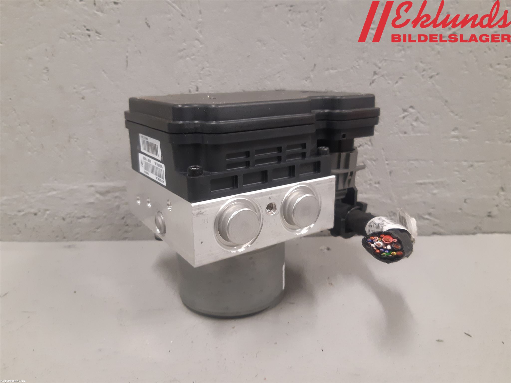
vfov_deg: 53.1
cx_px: 256
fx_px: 384
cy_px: 192
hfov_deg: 67.3
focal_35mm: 26
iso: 200
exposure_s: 1/50
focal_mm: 3.93
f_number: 1.7
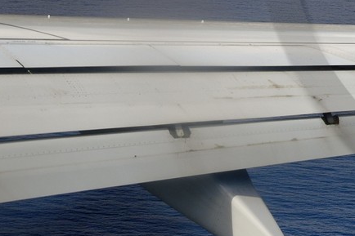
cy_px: -91
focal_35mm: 140
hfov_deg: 13.5
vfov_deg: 9.6
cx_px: 587
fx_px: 1380
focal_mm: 38
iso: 200
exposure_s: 1/1250
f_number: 6.3
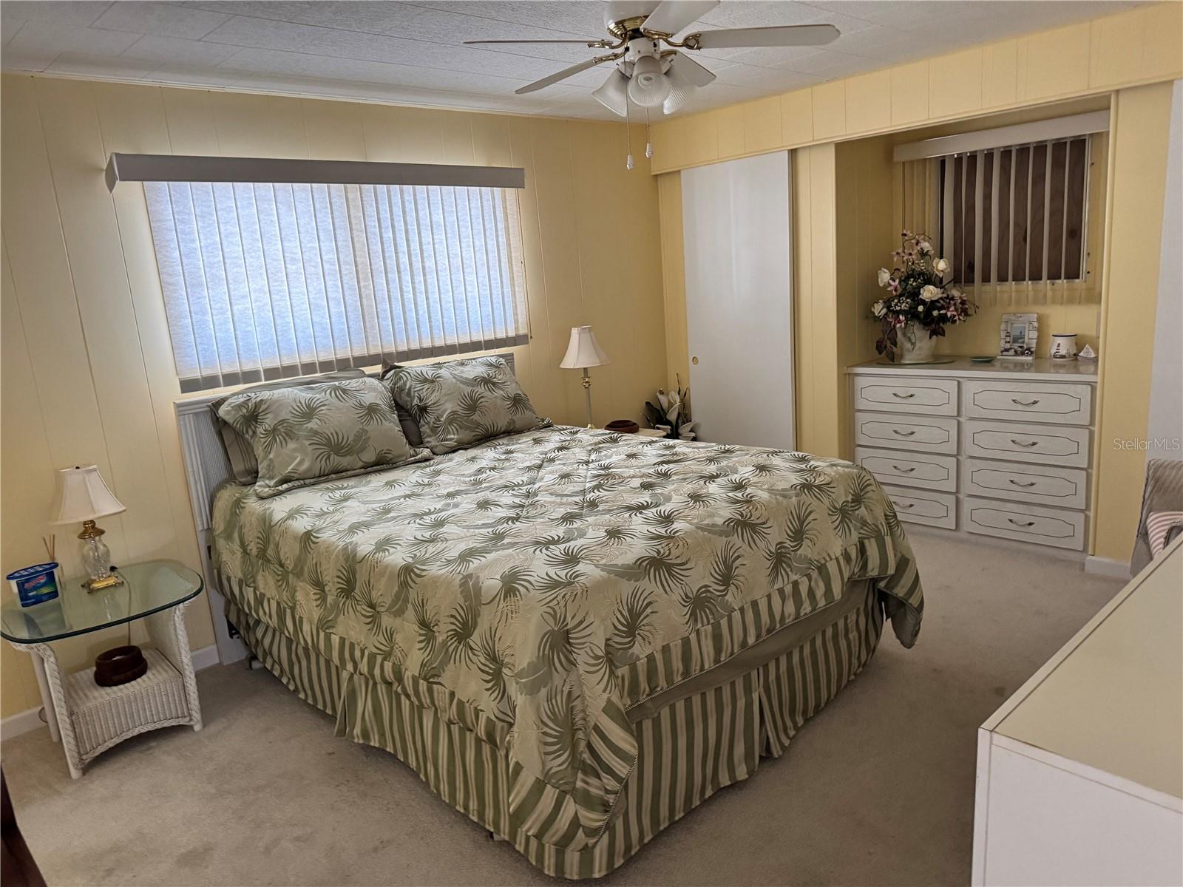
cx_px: 592
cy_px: 444
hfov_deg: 71.6
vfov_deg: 56.8
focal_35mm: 24
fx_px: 820
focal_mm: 6.76
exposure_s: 1/60
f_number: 1.78
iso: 400
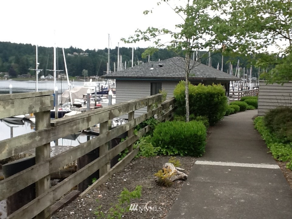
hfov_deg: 42.9
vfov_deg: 32.9
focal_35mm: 44
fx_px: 371
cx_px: 146
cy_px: 110
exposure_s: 1/281
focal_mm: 2.03
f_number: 2.4
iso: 40
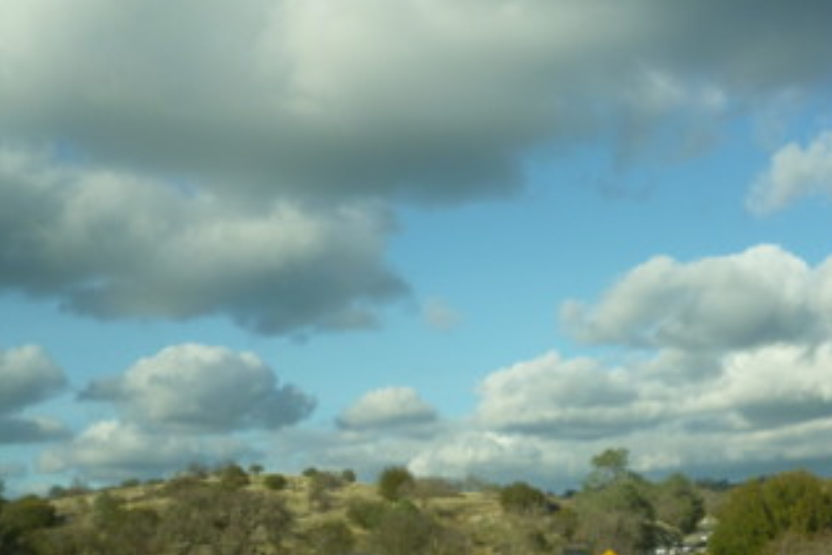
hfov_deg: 37.2
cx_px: 536
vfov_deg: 25.3
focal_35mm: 53
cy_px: 390
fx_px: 1225
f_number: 10
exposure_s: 1/160
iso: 200
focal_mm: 6.4
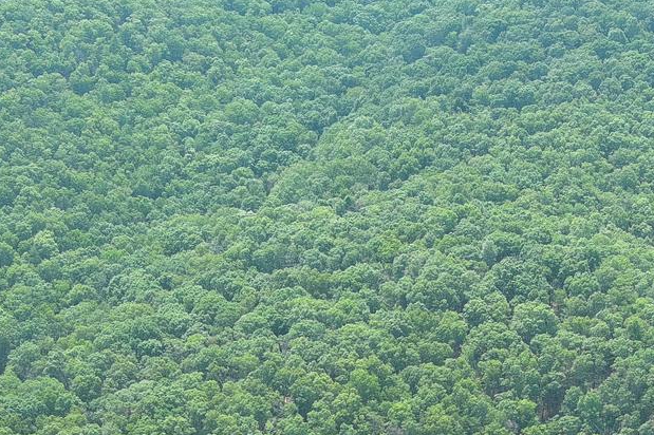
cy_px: 634
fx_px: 1743
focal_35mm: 96
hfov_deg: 21.2
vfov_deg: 13.5
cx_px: 233
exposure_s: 1/242
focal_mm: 10.57
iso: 100
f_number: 2.8
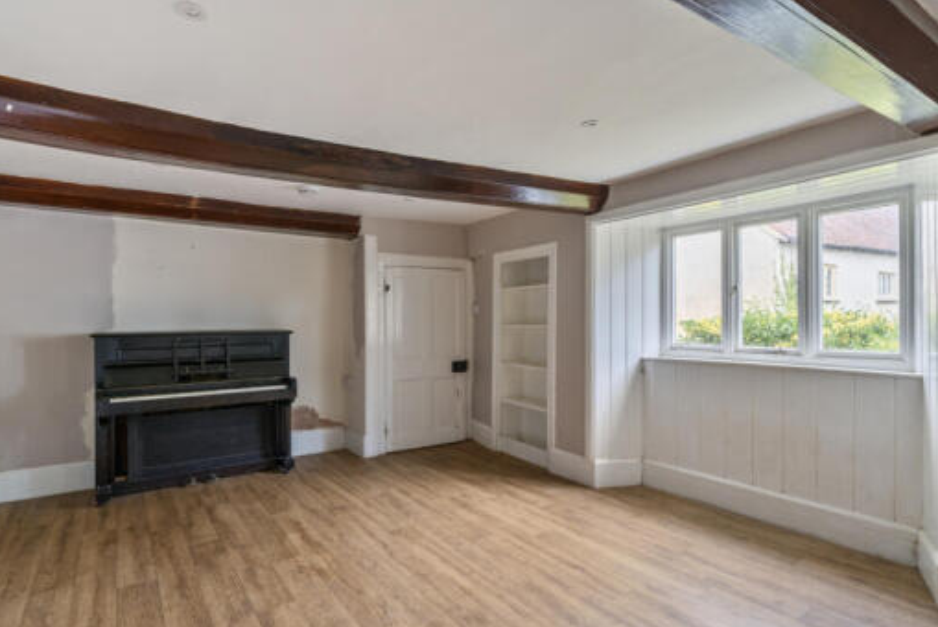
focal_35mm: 18
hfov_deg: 89.9
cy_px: 327
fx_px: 469
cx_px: 451
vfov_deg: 67.4
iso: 100
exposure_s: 1/2.5
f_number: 8
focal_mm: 14
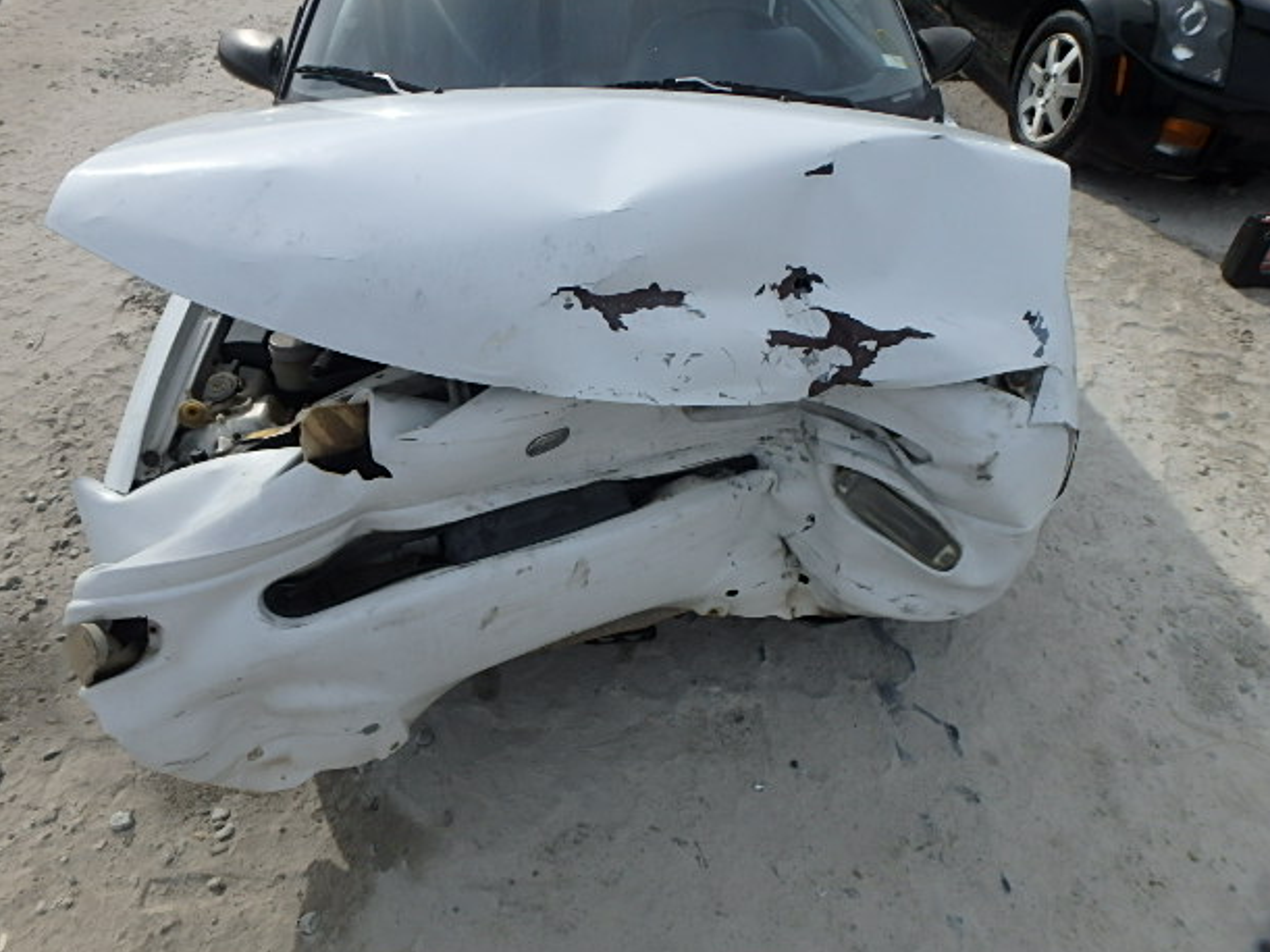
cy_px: 495
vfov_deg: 61.0
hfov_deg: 76.4
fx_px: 807
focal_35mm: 22
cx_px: 611
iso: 125
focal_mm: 3.7
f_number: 6
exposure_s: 1/640
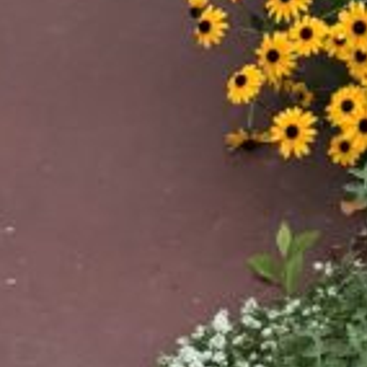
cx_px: 470
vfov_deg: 8.7
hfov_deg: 9.7
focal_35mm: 178
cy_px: -576
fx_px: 2135
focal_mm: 3.99
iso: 32
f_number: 1.8
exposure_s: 1/120
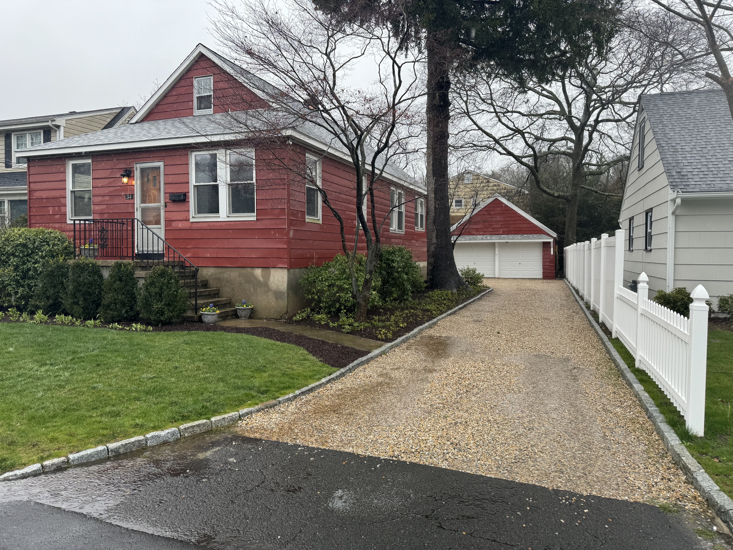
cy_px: 275
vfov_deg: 56.8
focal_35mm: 24
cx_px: 366
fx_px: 508
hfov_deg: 71.6
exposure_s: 1/269
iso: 64
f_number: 1.78
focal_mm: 6.86
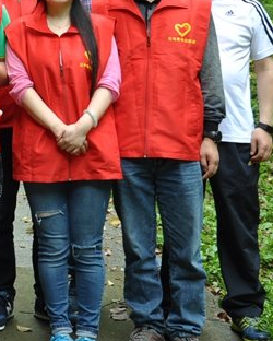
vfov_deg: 16.0
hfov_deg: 12.3
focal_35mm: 117
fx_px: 1181
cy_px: -19
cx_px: -183
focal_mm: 26
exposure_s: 1/20
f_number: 4.5
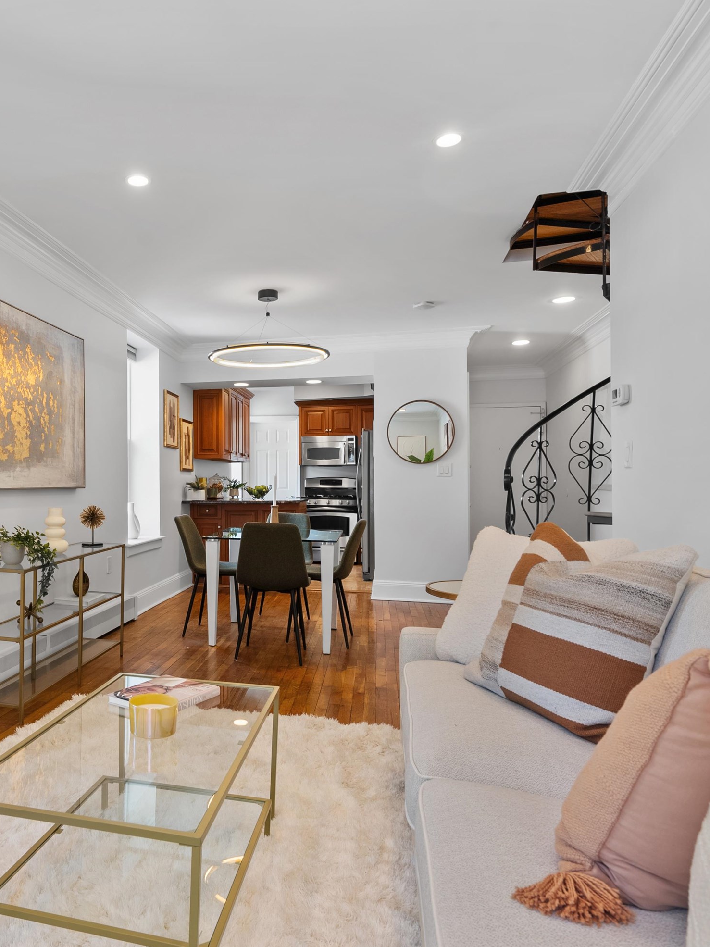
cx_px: 180
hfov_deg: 54.2
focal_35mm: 24
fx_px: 656
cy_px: 477
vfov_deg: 71.6
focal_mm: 16
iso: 100
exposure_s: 1/4
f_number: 8
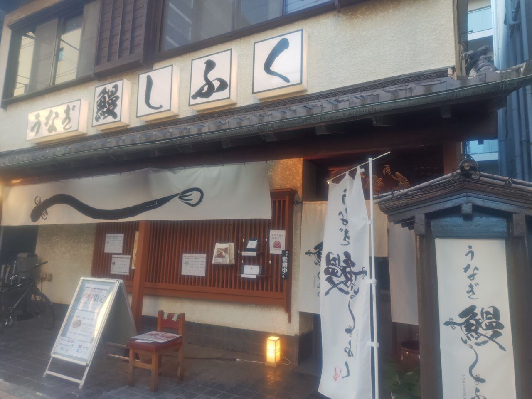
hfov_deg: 73.9
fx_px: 353
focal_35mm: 23
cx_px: 266
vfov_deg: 58.9
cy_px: 200
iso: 71
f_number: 1.9
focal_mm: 5.56
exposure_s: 1/100
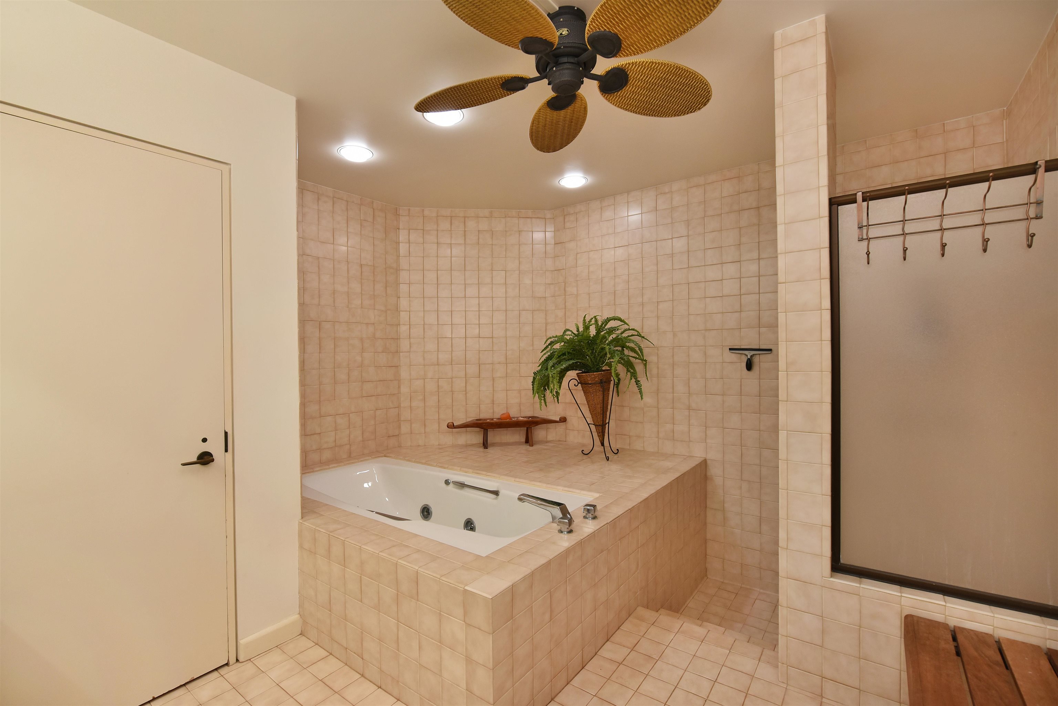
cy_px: 353
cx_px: 529
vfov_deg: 73.8
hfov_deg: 96.7
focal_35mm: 16
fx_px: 470
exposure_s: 1/15
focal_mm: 16
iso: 4000
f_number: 16
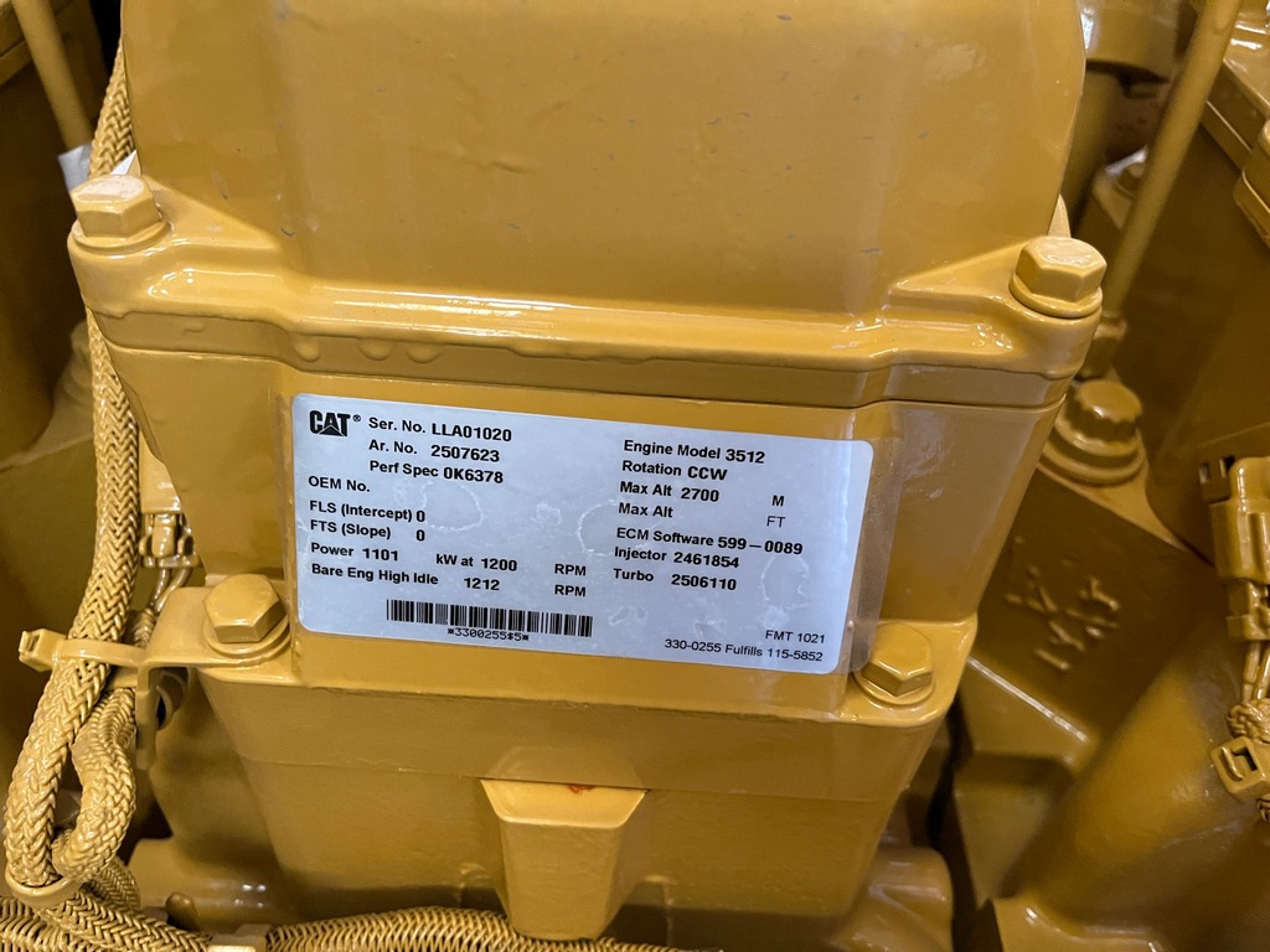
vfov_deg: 53.1
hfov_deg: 67.3
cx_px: 635
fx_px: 954
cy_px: 476
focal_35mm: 26
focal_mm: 5.1
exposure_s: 1/46
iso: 500
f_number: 1.6
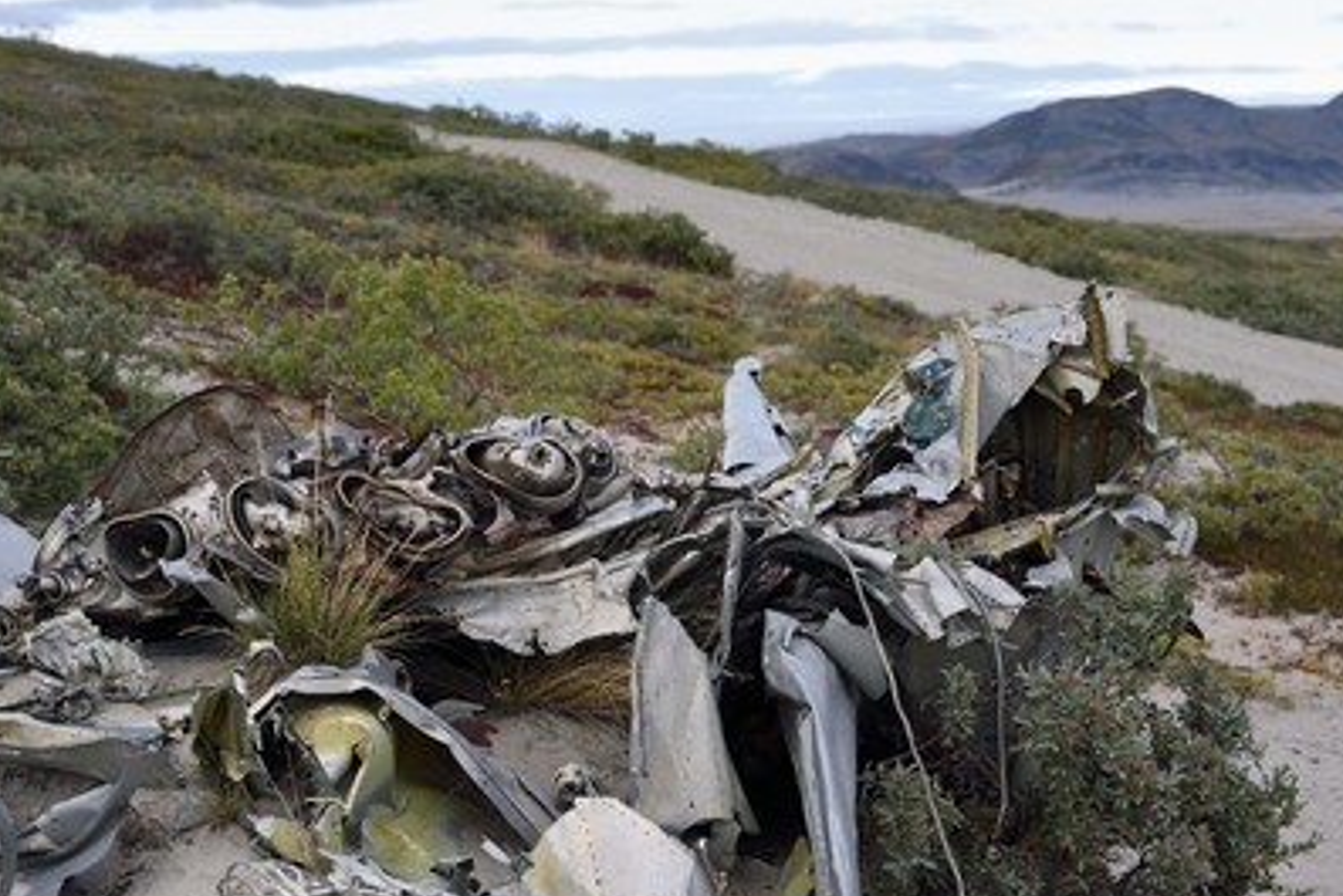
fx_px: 2761
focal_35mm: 74
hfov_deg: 27.3
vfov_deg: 18.4
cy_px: 446
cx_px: 677
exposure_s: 1/400
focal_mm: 70
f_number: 6.3
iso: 400
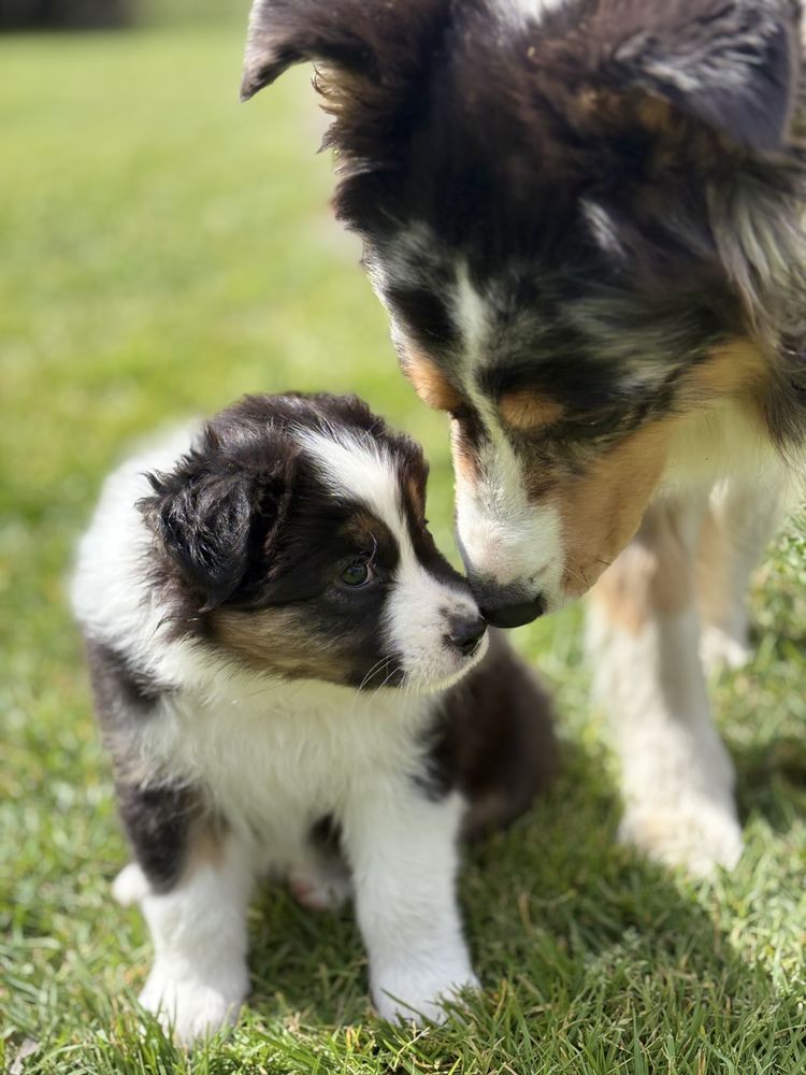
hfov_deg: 28.0
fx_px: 1614
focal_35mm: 52
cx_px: 403
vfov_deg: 36.8
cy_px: 538
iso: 40
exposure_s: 1/1517
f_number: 1.6
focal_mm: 5.96
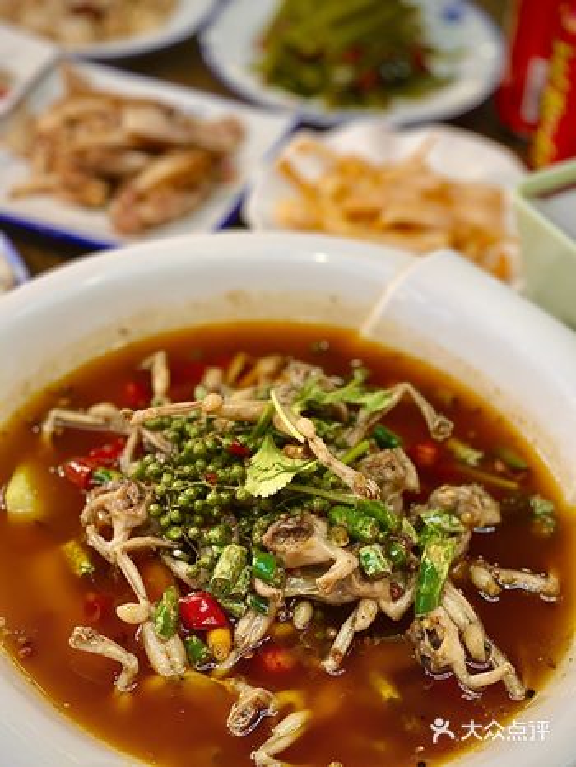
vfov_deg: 30.3
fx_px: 1419
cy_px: 384
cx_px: 288
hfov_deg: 23.0
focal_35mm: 64
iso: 125
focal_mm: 7.5
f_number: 2.2
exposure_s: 1/50
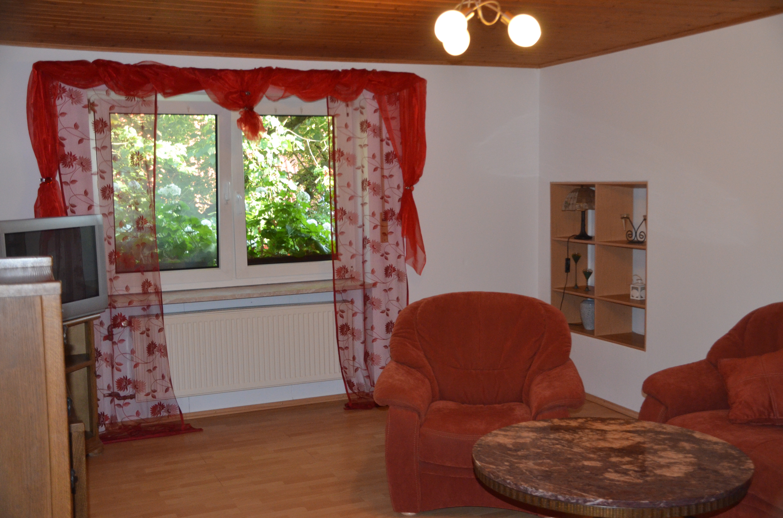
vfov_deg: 32.9
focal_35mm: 40
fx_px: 879
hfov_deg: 48.0
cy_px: 259
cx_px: 392
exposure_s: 1/60
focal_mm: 27
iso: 1600
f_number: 4
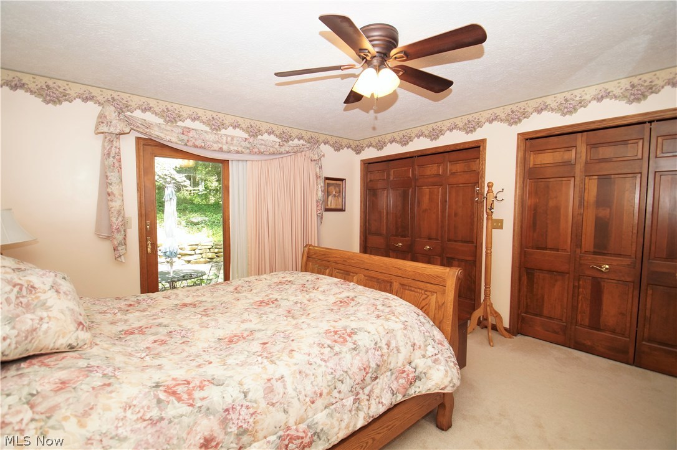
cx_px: 338
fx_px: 282
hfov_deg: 100.4
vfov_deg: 77.2
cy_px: 225
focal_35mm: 15
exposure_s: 1/100
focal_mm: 10
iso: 640
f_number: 3.5
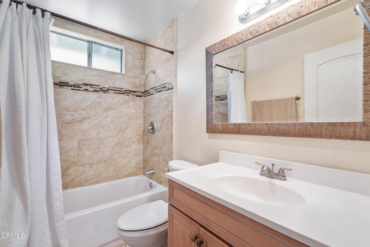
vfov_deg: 73.8
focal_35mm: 16
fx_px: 164
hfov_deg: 96.7
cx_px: 185
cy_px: 124
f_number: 8
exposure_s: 1/4
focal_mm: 16
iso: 250
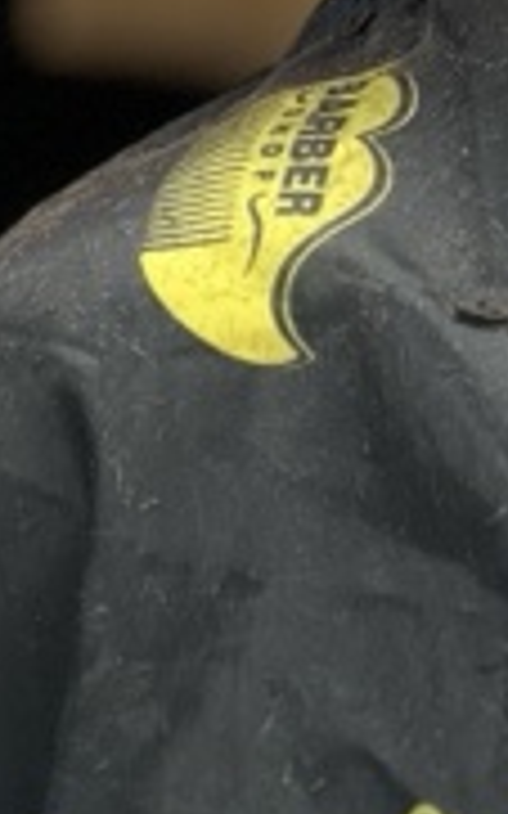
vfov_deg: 5.7
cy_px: -675
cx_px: 710
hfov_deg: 3.6
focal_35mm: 360
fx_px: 7981
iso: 250
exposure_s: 1/60
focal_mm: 9
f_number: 2.8
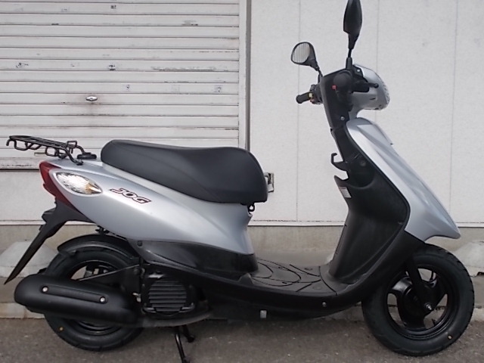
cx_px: 242
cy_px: 182
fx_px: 545
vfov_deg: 36.8
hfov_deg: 47.9
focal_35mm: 39
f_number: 3.9
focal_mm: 6.9
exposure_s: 1/400
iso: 80
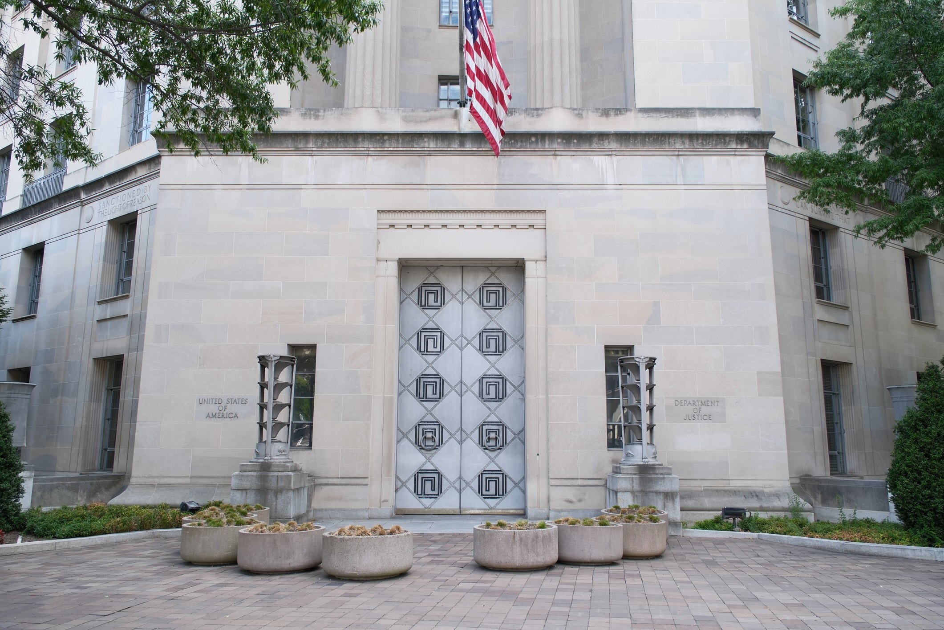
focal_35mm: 27
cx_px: 472
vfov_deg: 47.9
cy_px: 315
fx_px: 708
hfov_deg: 67.4
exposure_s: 1/170
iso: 160
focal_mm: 18
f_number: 4
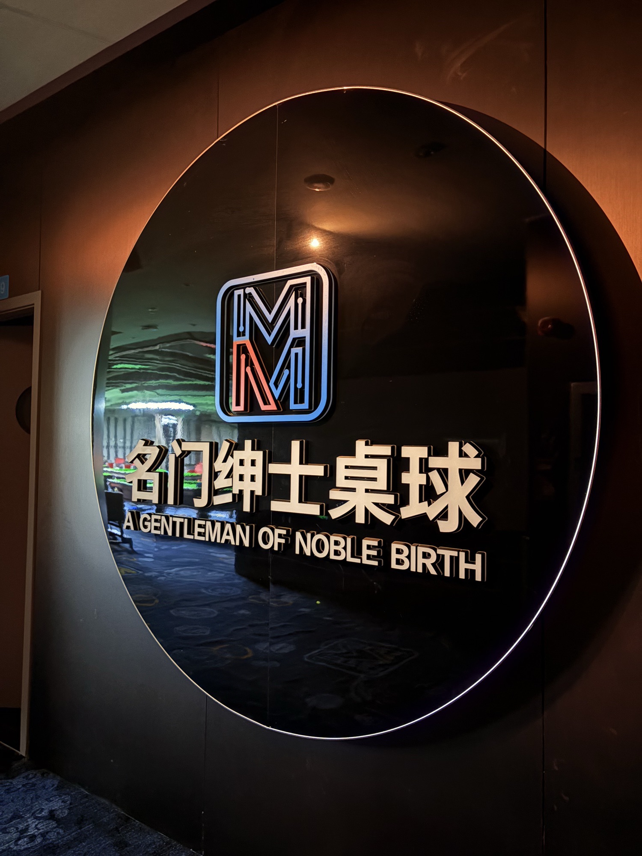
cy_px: 428
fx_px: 643
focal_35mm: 26
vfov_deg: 67.3
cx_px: 321
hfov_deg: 53.1
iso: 1000
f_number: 1.6
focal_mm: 5.96
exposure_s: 1/9
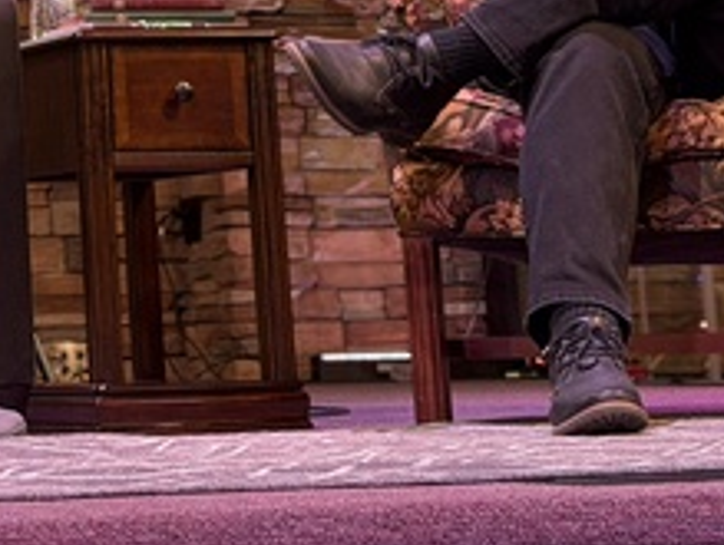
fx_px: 3666
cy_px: -307
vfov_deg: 8.3
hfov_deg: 10.9
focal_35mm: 175
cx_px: -281
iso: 125
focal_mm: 6.76
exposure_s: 1/60
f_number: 1.78
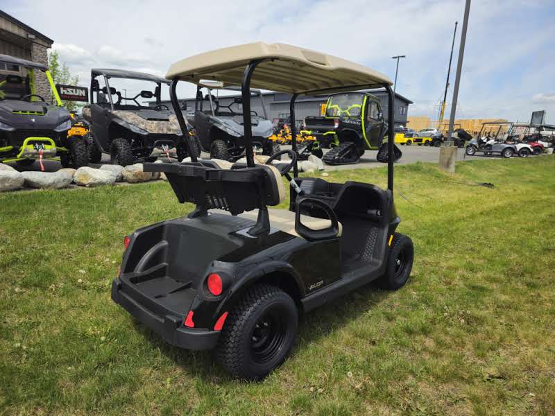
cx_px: 278
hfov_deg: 73.9
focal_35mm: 23
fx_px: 369
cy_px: 208
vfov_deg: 58.9
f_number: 1.7
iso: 10
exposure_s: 1/585
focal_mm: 6.3
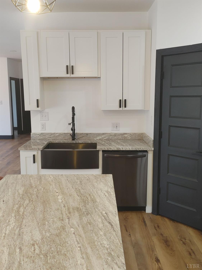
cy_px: 135
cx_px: 101
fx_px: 257
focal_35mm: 33
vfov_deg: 55.4
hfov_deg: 42.9
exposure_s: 1/60
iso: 100
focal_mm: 5.58
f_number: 1.8
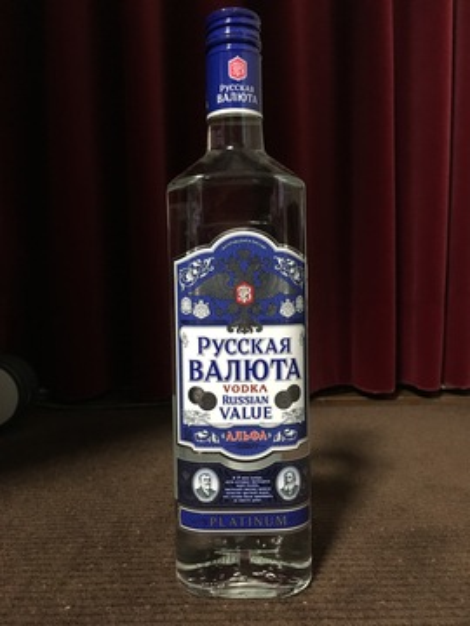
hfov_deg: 48.2
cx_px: 235
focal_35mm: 29
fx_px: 525
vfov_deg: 61.7
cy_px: 313
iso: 320
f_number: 2.2
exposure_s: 1/15
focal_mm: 4.15
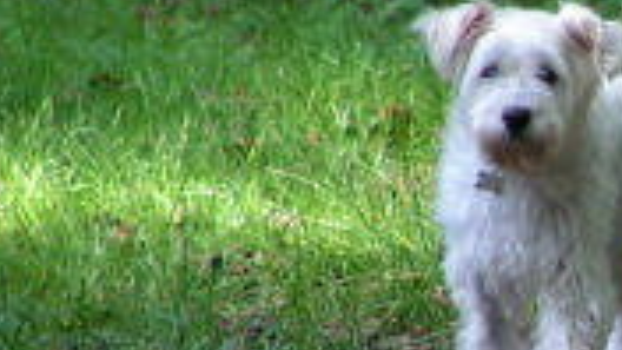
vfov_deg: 1.4
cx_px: 785
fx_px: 13904
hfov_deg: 2.6
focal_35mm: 843
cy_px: 293
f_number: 3.2
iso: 200
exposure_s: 1/160
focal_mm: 44.4
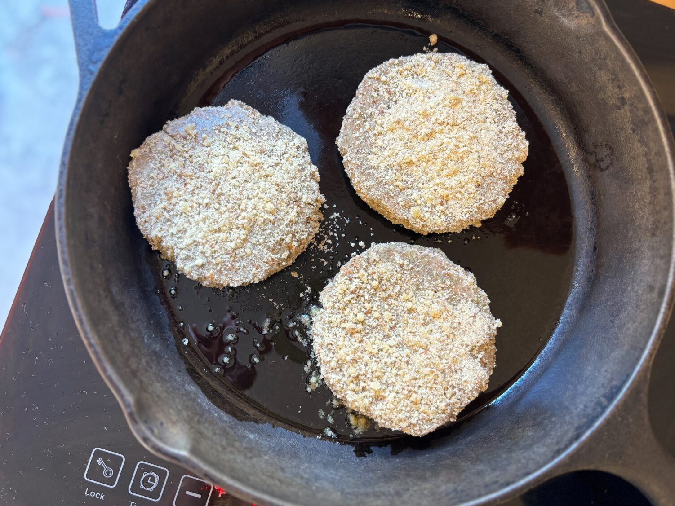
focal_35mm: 27
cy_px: 255
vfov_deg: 51.4
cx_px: 339
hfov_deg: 65.3
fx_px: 527
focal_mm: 5.96
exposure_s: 1/60
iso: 160
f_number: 1.6
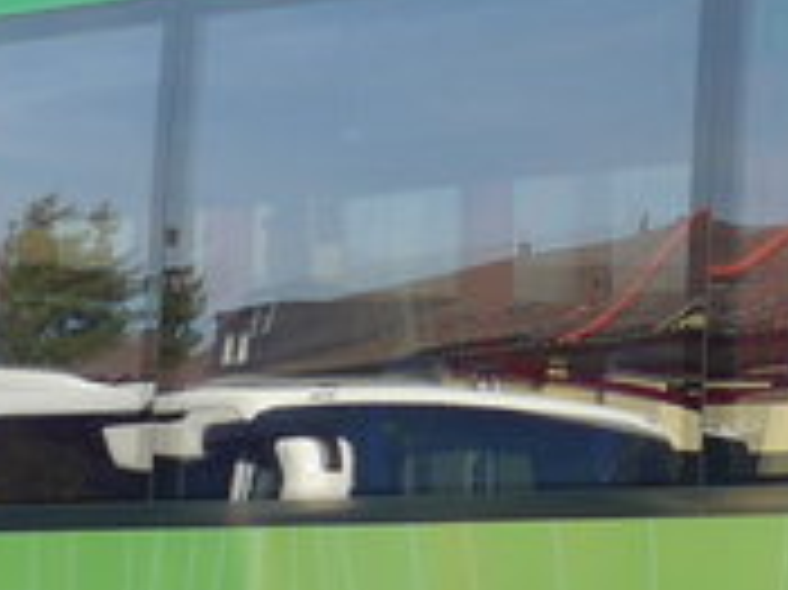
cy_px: 95
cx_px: 1054
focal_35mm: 233
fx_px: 5300
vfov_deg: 6.4
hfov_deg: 8.4
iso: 80
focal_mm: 7
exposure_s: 1/250
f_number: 2.8
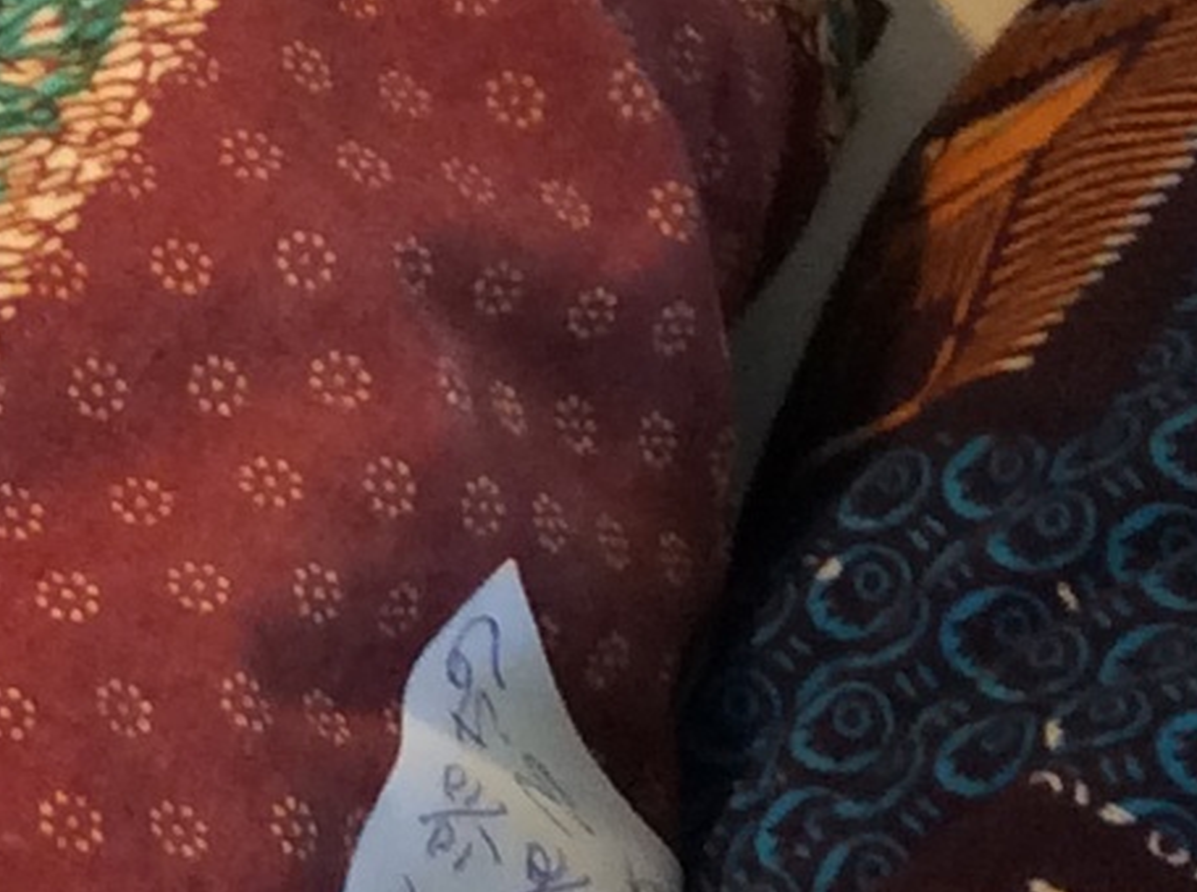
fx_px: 6246
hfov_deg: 10.5
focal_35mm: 181
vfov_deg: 8.2
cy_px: 177
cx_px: -659
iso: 80
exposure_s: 1/24
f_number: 2.4
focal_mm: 3.3
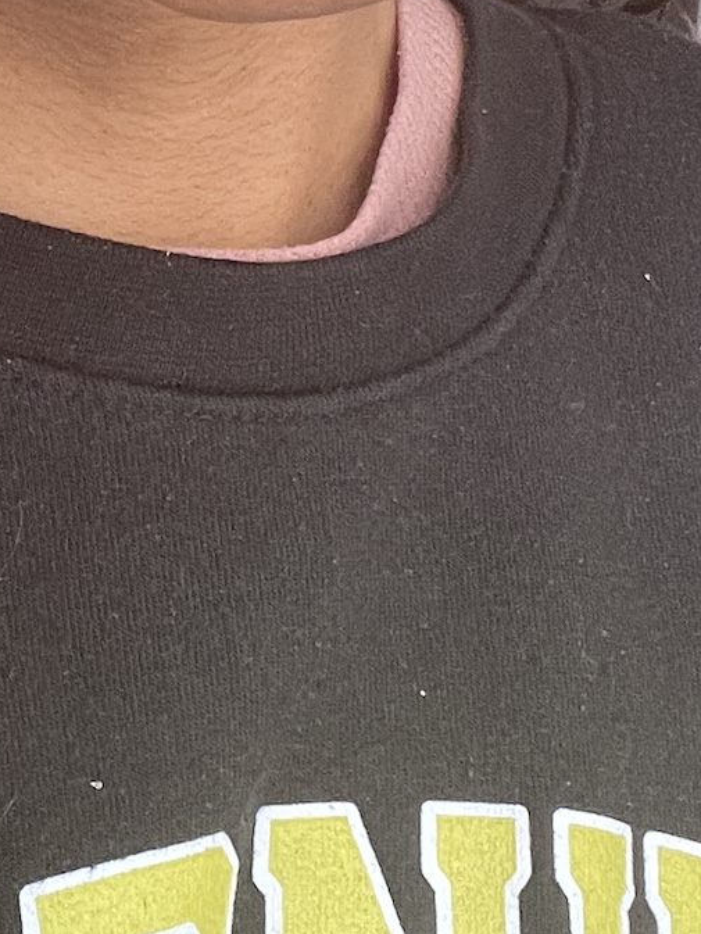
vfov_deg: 18.3
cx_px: -103
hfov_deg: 13.5
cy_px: 229
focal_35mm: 107
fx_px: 2888
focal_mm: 2.71
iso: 160
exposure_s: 1/60
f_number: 2.2
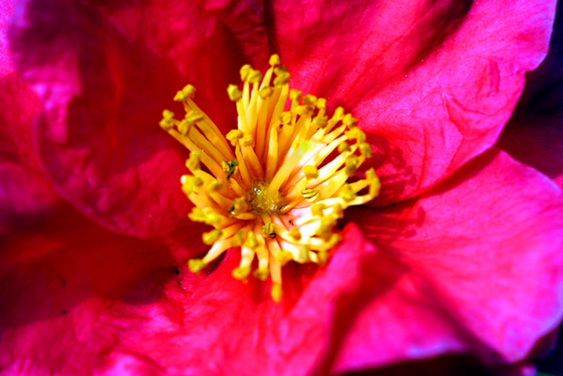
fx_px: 1174
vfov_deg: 18.2
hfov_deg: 27.0
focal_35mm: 75
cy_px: 188
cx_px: 282
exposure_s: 1/125
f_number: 8
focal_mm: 50
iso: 100
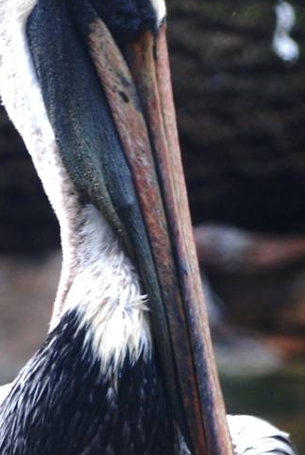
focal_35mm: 833
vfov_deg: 2.5
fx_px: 10555
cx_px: 53
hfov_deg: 1.7
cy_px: 434
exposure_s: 1/160
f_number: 4.8
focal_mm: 170
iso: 400
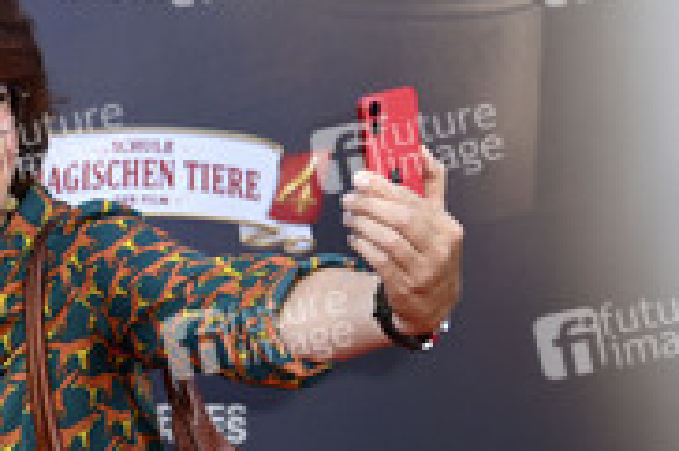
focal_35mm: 243
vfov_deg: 5.6
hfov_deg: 8.4
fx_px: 4579
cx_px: -65
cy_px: 429
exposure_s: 1/250
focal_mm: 98
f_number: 5.6
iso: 640
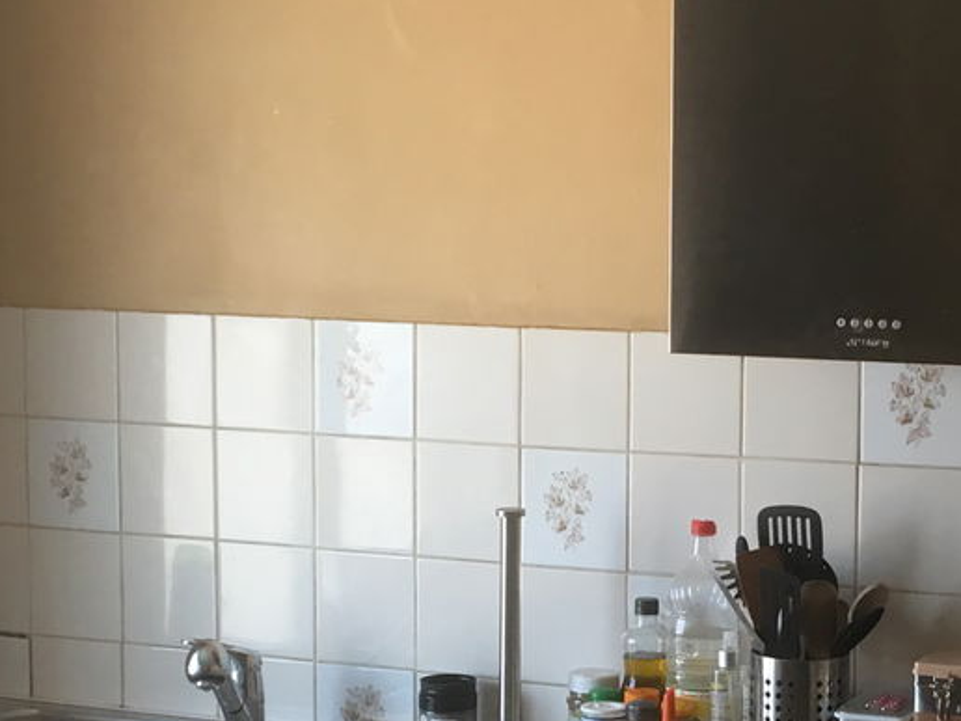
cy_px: 561
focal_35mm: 90
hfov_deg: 21.5
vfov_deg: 16.3
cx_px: 760
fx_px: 2499
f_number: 2.2
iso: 80
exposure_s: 1/33
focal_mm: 4.15
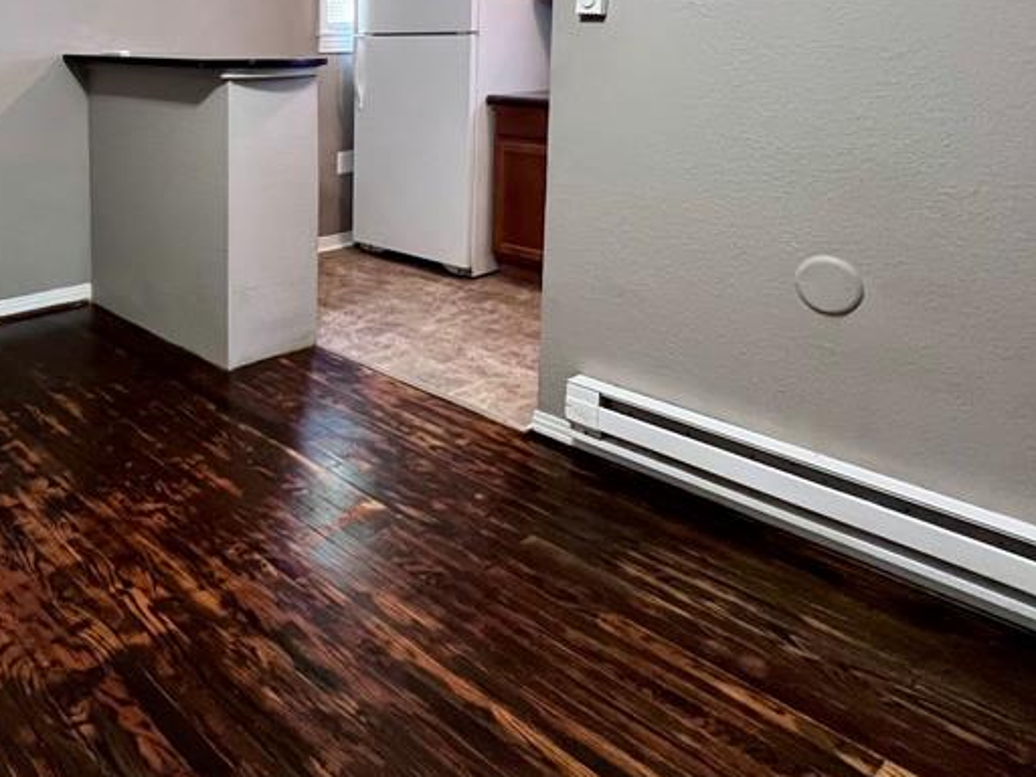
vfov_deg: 48.8
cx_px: 229
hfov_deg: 62.4
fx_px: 778
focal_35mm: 26
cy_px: 116
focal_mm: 1.57
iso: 500
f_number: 1.8
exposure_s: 1/60
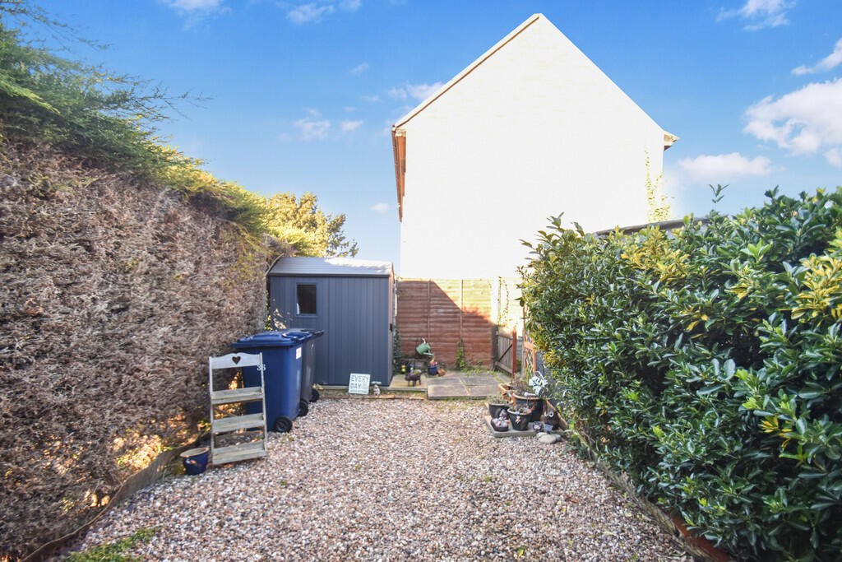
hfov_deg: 100.4
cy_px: 281
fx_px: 351
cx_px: 421
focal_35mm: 15
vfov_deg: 77.3
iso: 400
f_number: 3.5
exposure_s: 1/250
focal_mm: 10
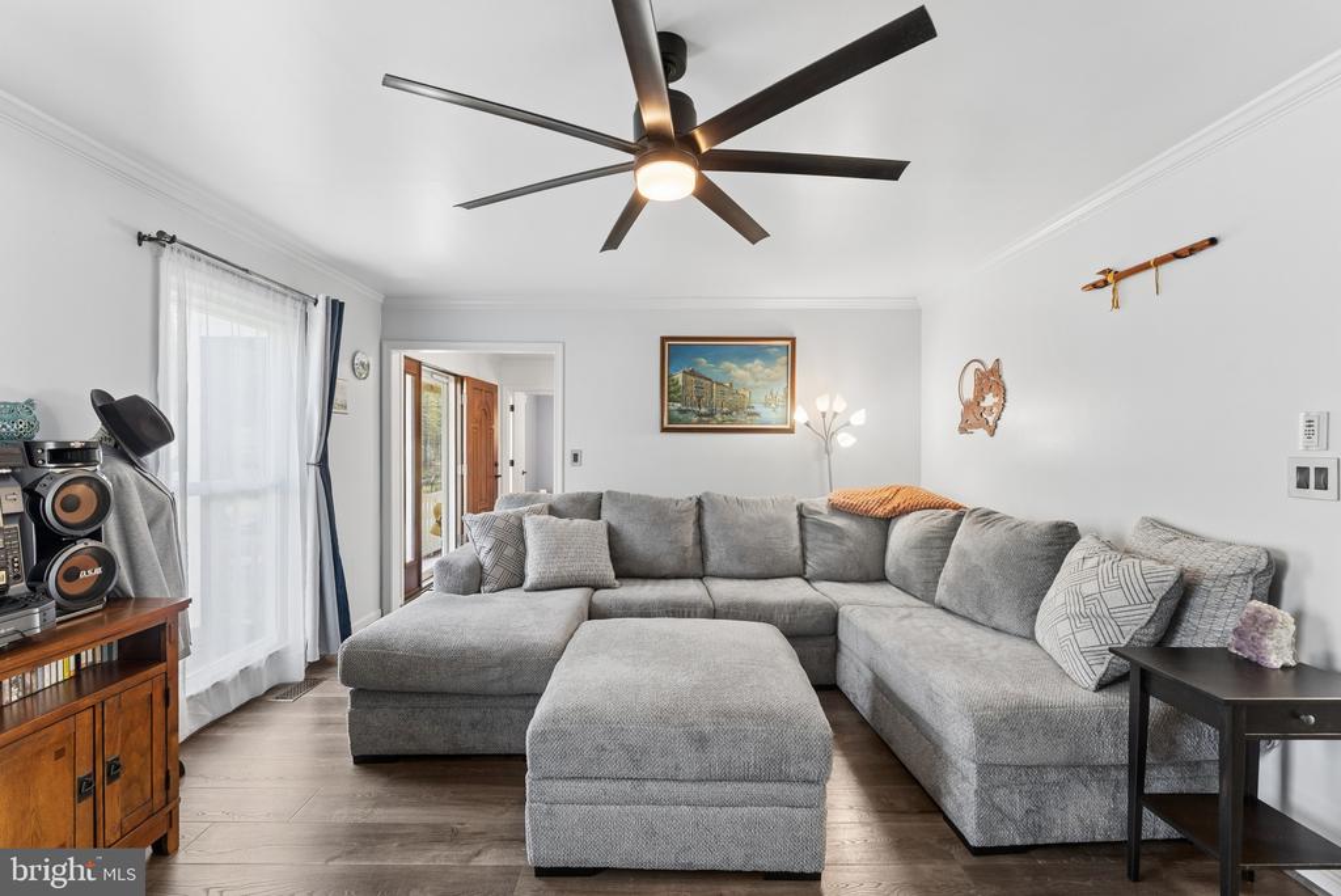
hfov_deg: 104.2
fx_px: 522
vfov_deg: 81.3
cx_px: 670
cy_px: 448
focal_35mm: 14
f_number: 7.1
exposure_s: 1/60
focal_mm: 14
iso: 1600
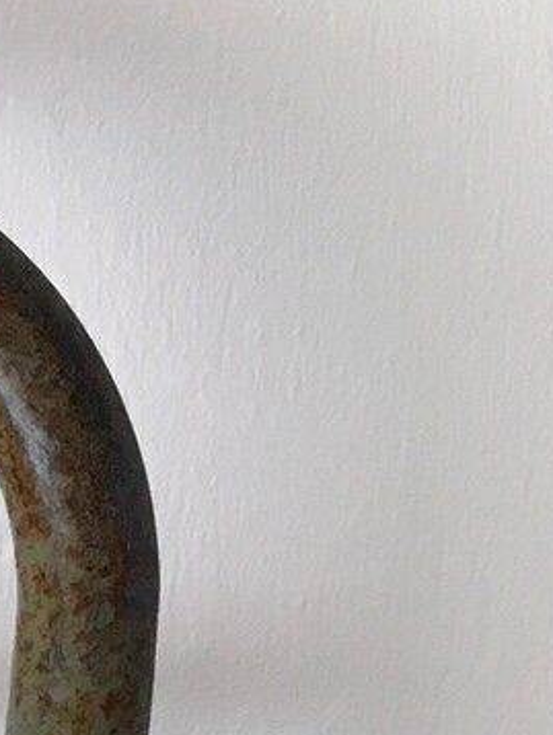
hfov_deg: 8.2
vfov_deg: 11.3
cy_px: 1343
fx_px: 3447
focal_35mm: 162
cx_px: -888
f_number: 2.2
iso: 25
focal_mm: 4.15
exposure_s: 1/33
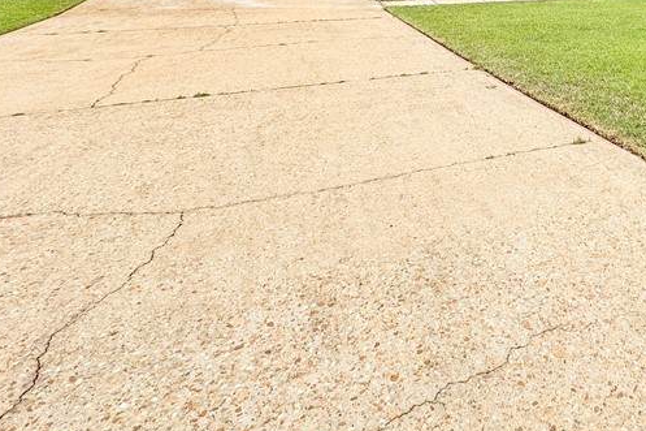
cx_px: 547
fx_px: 538
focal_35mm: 30
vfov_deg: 37.2
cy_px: -34
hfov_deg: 55.9
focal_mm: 2.22
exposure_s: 1/800
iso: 50
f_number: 2.2
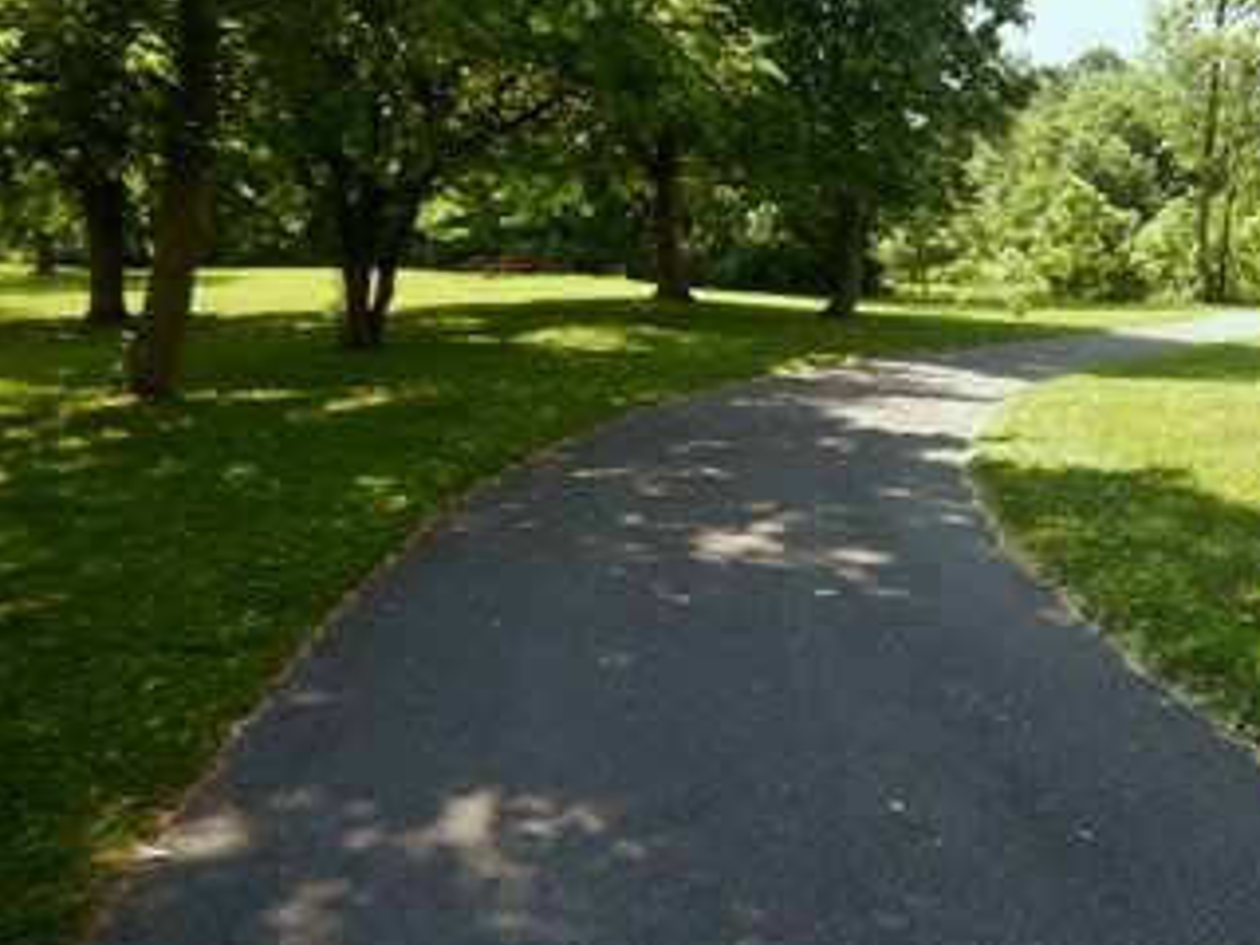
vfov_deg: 39.5
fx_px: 1310
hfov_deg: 50.1
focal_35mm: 36
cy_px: 390
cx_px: 878
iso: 125
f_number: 2.8
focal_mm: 4.3
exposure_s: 1/500
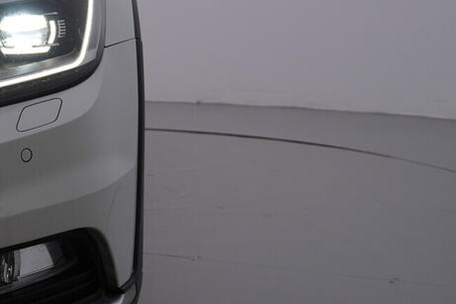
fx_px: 1013
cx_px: 95
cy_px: 174
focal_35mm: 80
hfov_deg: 25.0
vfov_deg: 17.0
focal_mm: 24
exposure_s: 1/160
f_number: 5.6
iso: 125
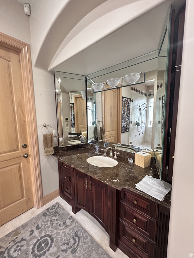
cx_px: 97
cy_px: 129
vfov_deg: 102.1
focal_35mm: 14
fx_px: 105
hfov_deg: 85.7
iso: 640
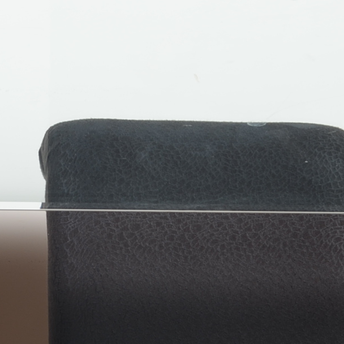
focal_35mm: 165
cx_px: -6
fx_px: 1855
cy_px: 322
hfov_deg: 10.5
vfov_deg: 10.5
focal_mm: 32
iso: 100
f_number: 7.1
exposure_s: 1/80
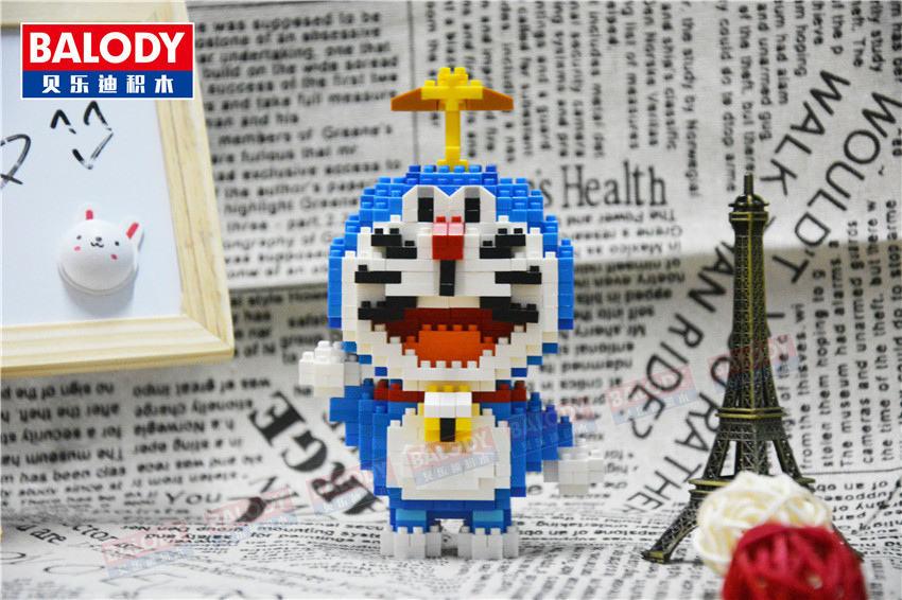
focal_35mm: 135
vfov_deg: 10.2
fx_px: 3381
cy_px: 300
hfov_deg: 15.2
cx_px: 451
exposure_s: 1/30
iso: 3200
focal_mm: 90
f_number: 5.6
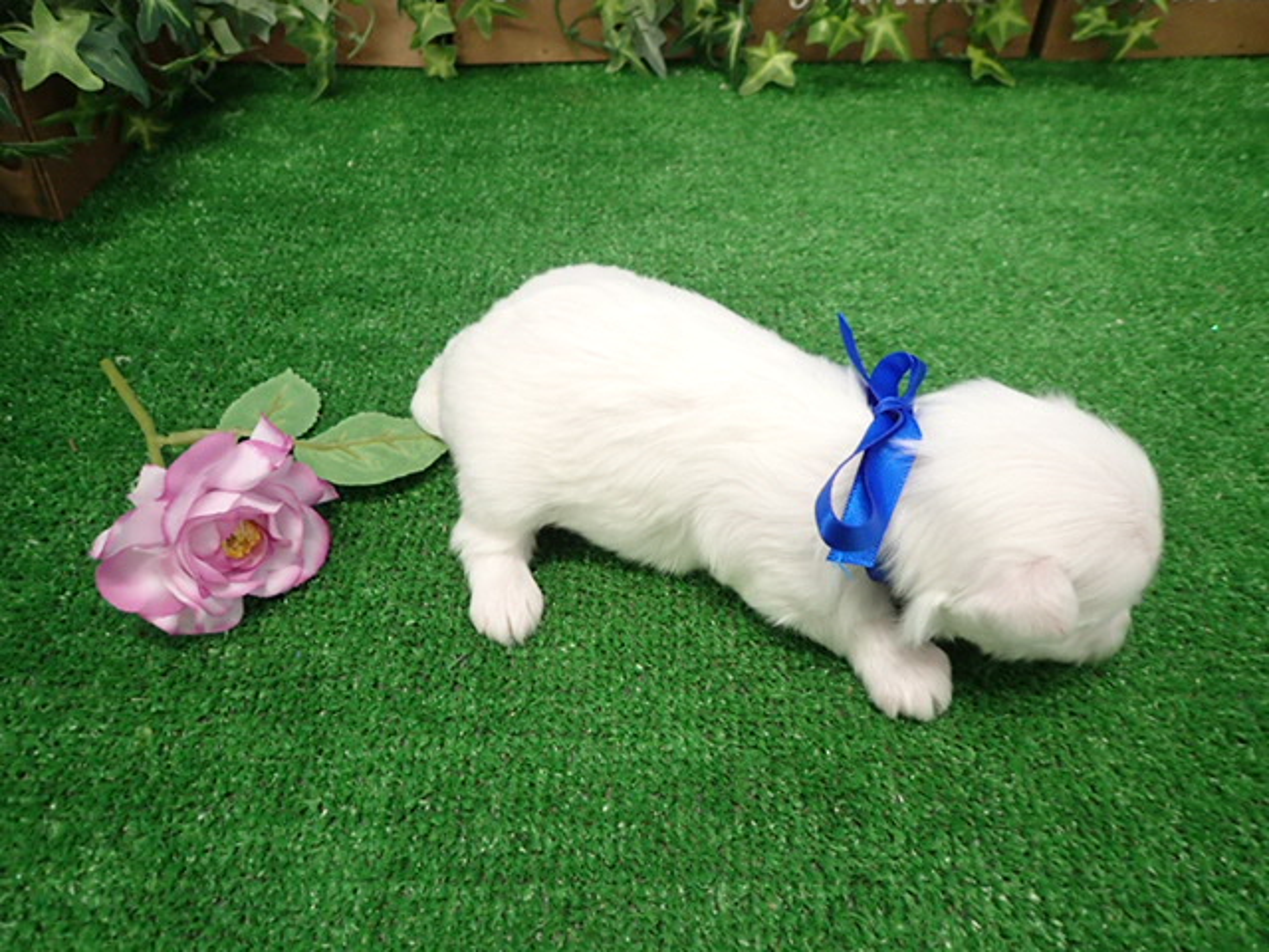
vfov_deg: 54.9
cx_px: 634
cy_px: 476
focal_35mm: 25
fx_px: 916
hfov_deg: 69.4
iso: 400
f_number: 2
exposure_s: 1/80
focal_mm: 4.5
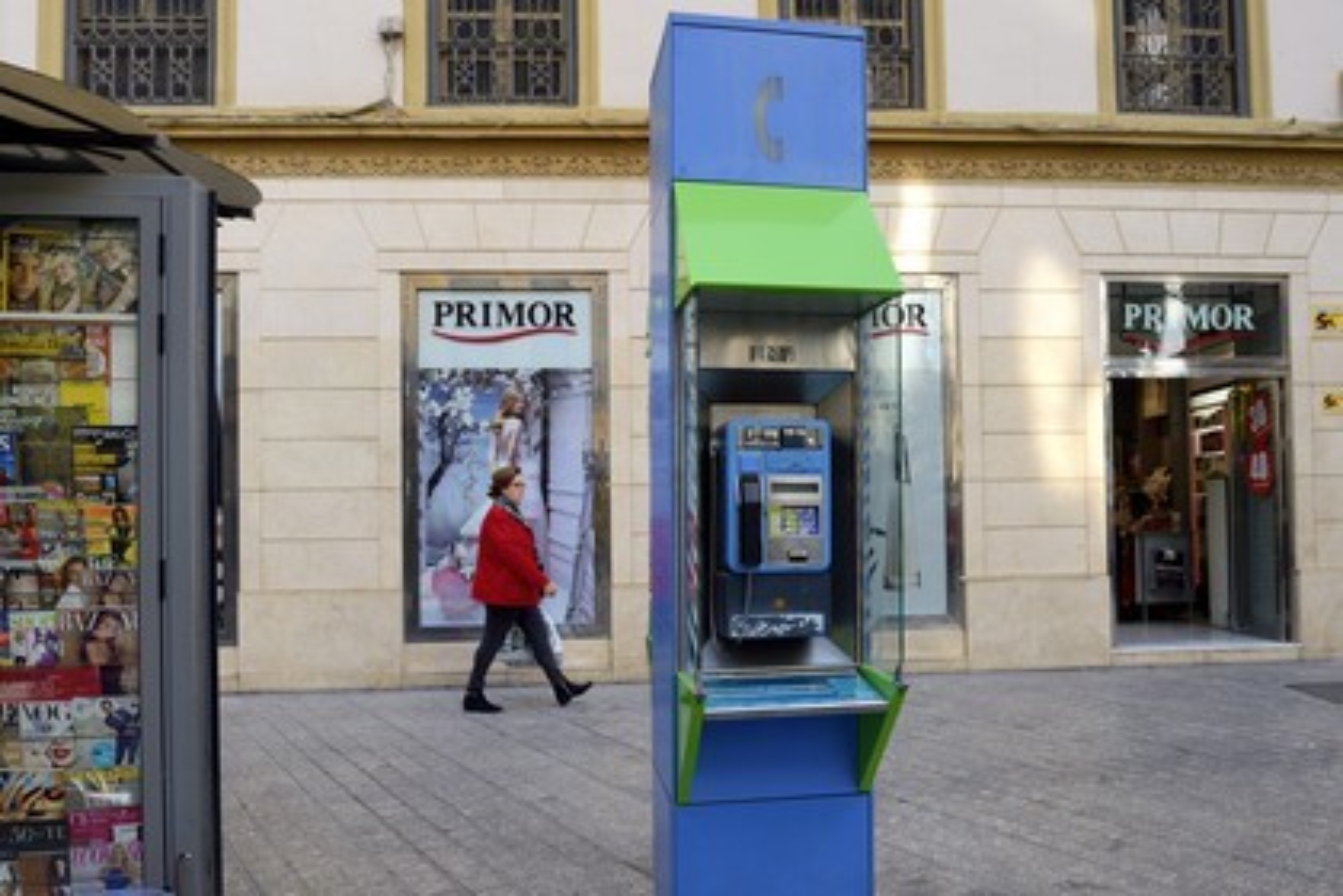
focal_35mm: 26
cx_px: 672
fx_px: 970
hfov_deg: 69.4
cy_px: 448
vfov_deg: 49.6
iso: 400
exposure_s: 1/250
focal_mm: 26
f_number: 9
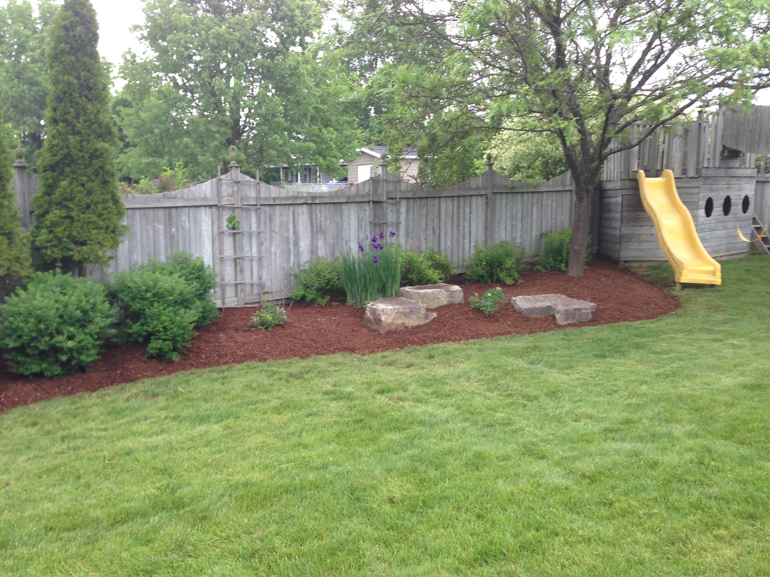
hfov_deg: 55.4
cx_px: 385
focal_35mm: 33
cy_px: 288
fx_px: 734
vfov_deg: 42.9
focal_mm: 4.13
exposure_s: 1/188
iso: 50
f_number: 2.4
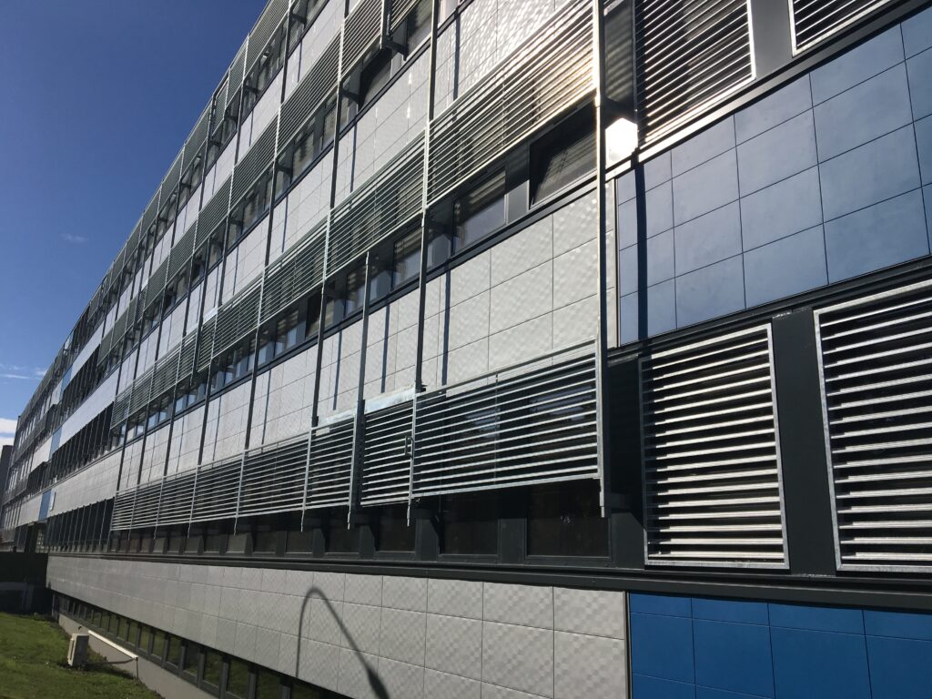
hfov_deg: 61.7
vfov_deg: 48.2
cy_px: 350
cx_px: 466
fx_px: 781
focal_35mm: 29
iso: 25
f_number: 2.2
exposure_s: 1/4525
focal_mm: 4.15
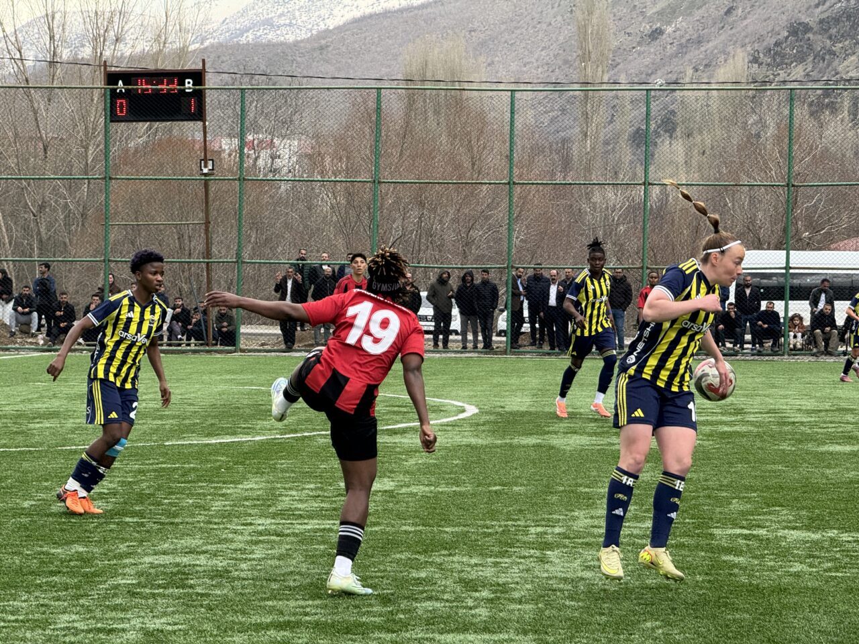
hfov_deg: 16.4
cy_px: 322
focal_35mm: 120
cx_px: 430
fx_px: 2978
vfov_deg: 12.3
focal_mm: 15.66
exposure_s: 1/253
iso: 50
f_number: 2.8
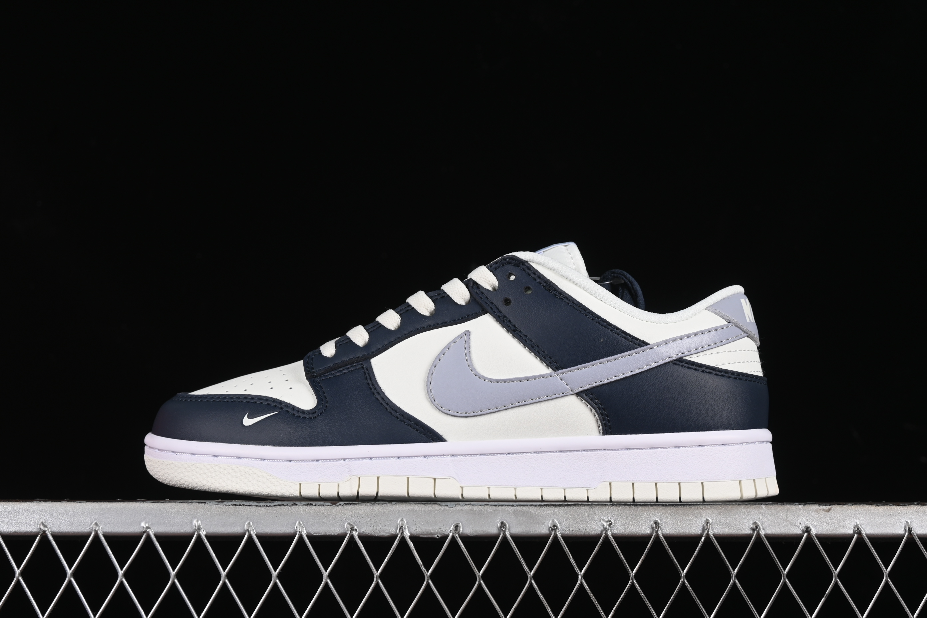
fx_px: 1931
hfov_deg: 27.0
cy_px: 309
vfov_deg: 18.2
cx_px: 464
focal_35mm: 75
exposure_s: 1/80
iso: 160
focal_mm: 50
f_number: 8
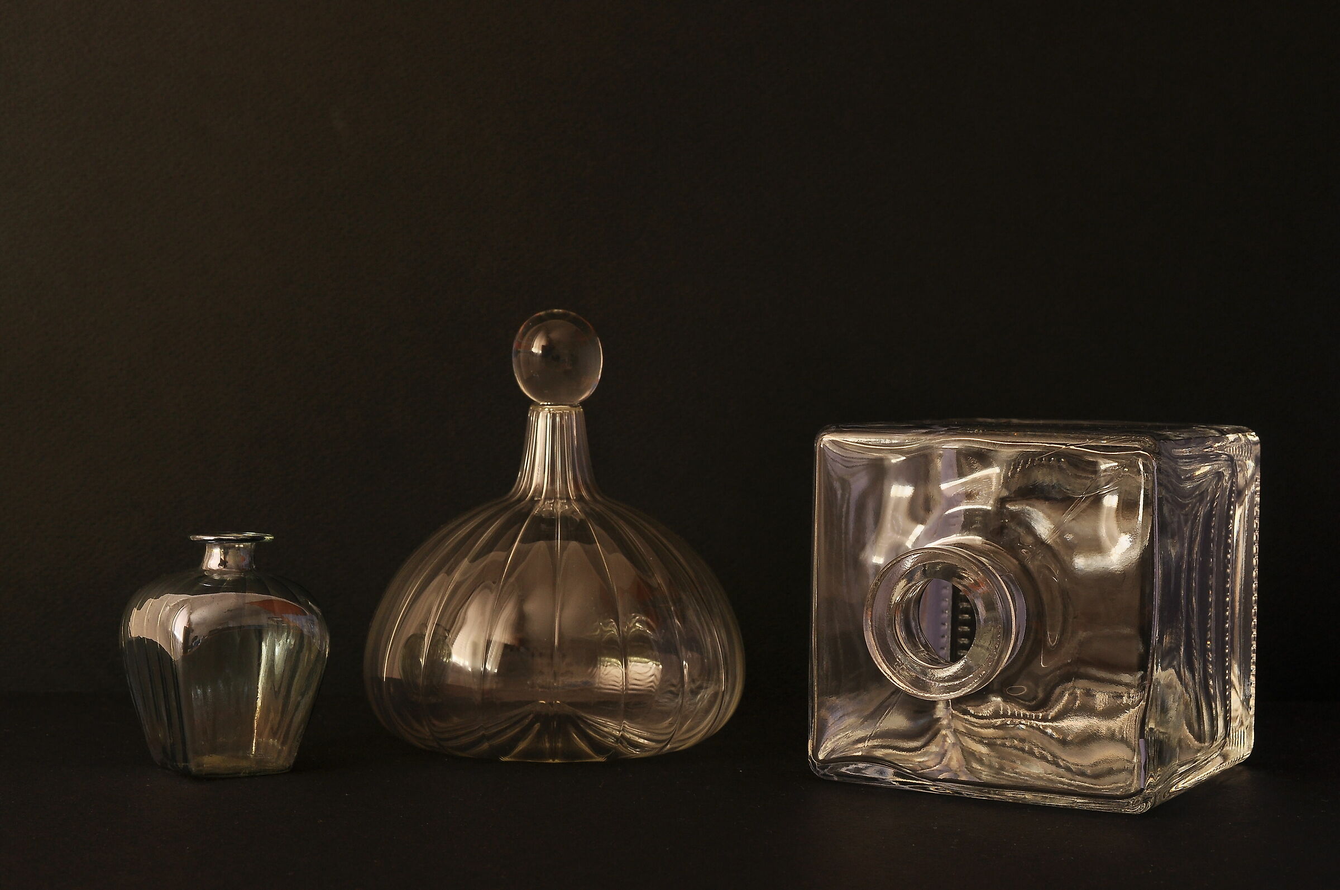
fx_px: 2231
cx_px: 670
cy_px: 445
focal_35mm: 60
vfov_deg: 22.6
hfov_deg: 33.4
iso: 200
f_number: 14
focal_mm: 40
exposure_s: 10
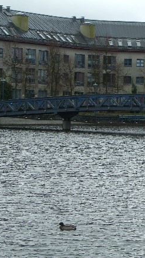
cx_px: 129
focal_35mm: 117
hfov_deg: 10.3
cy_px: 129
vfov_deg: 18.3
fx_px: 800
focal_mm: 16.6
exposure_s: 1/100
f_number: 4.4
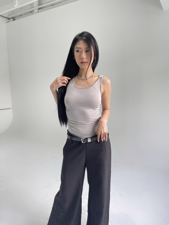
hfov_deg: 54.9
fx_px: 163
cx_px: 84
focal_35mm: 25
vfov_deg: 69.4
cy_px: 112
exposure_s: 1/121
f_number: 1.6
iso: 64
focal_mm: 5.1
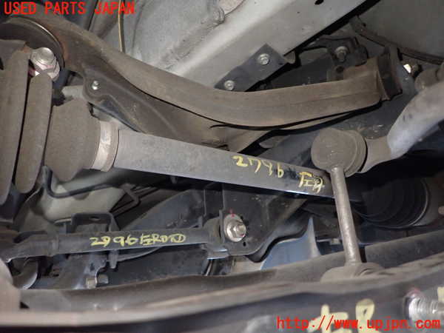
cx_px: 222
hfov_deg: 69.4
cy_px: 166
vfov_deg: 54.9
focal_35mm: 25
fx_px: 321
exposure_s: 1/30
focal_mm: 4.5
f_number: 2
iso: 800
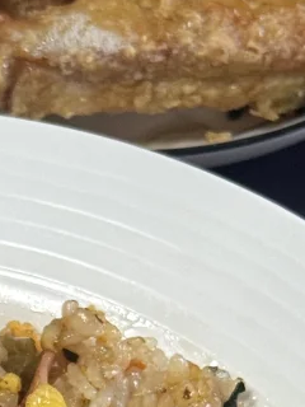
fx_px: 2538
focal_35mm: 216
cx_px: -178
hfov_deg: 6.8
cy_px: 422
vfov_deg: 9.1
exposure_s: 1/50
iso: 250
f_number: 1.78
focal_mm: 6.76
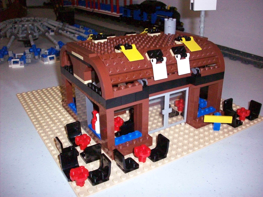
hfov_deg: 50.1
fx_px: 281
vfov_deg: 38.7
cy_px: 98
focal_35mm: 37
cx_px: 132
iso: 400
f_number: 2.8
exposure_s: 1/128
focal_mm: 6.2
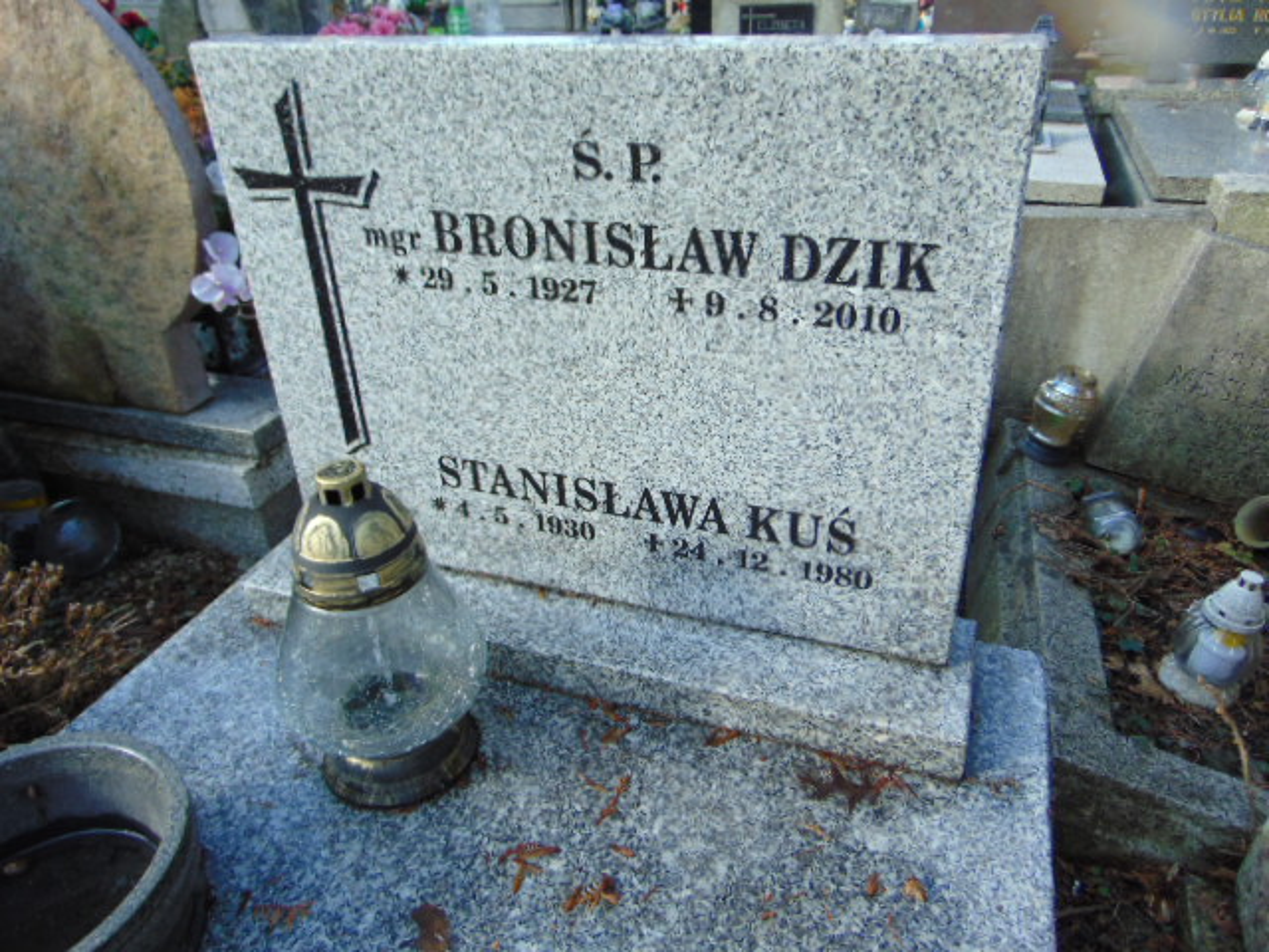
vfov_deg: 54.9
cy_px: 476
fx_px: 916
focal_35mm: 25
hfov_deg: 69.4
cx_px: 634
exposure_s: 1/200
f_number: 3
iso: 80
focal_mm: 4.5
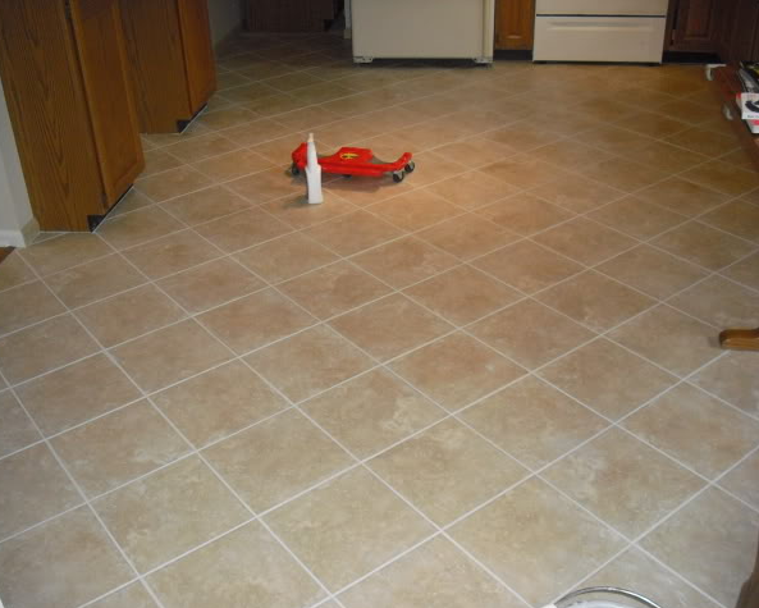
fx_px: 899
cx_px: 352
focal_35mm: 40
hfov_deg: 45.7
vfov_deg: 37.4
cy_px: 306
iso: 400
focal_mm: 6.2
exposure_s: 1/100
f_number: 2.8
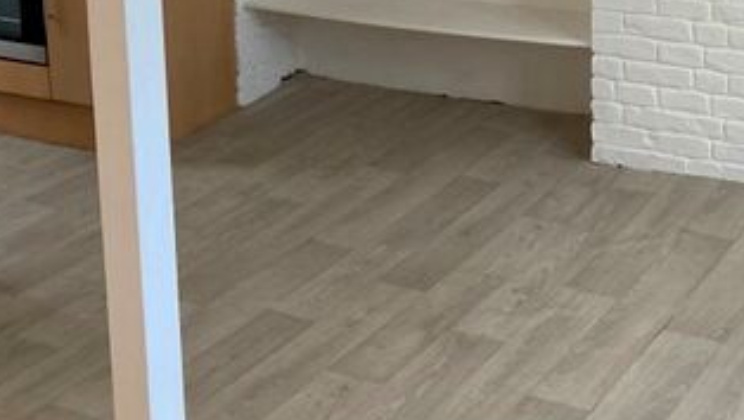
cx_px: 590
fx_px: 1342
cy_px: -37
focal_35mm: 68
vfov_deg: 17.2
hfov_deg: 30.3
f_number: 1.8
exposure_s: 1/50
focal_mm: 3.99
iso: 80
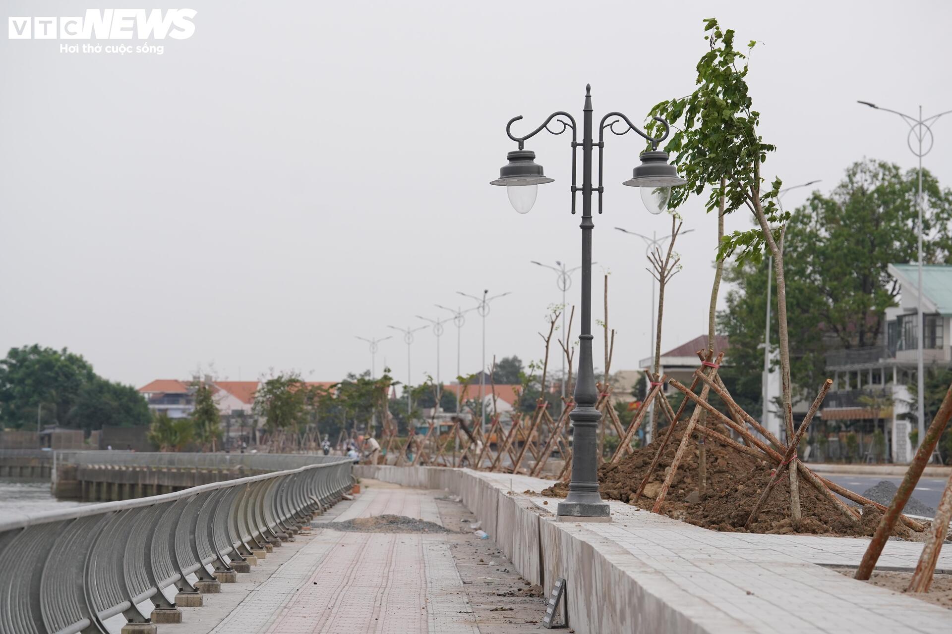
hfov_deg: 18.4
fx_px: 2935
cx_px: 476
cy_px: 317
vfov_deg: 12.3
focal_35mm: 111
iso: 1000
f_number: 4
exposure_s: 1/1000
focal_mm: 111
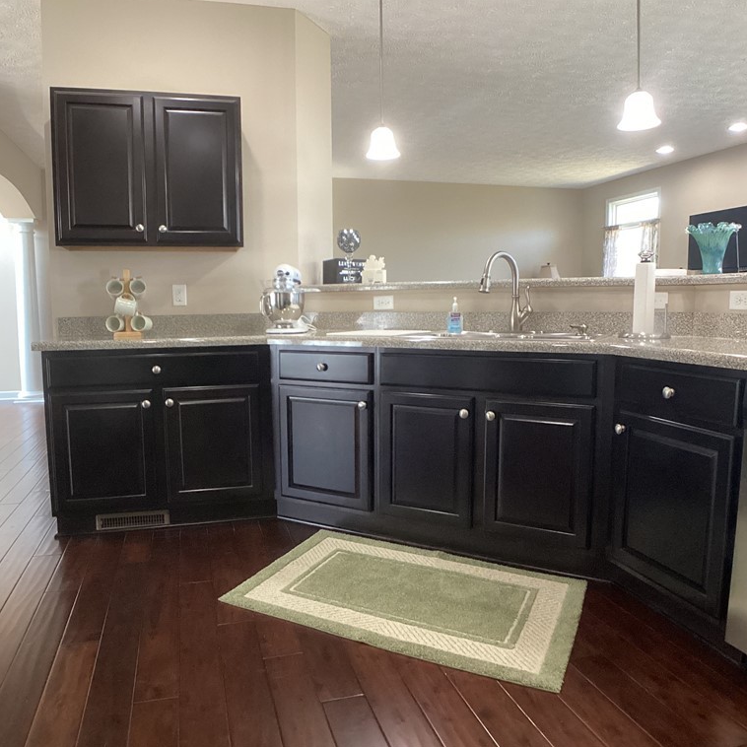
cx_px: 346
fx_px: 903
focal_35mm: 37
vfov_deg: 44.9
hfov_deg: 44.9
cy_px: 373
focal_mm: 3.3
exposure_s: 1/60
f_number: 2.4
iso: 320
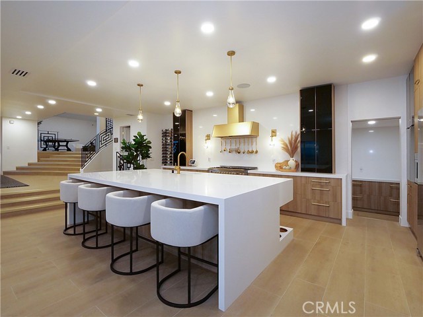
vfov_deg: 78.1
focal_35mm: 16
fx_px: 196
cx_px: 212
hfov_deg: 94.5
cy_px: 158
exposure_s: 1/60
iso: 2000
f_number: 7.1
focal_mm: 8
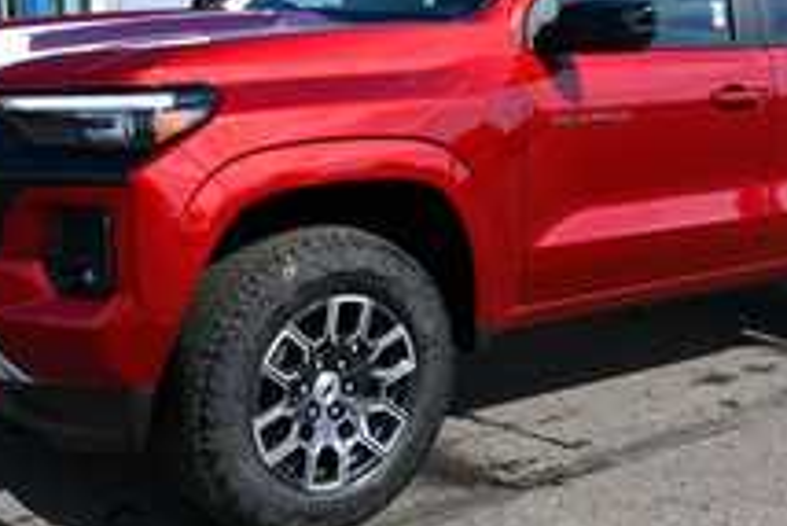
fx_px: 1225
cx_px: 445
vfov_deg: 24.2
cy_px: 208
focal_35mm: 56
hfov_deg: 35.6
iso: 110
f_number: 8
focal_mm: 20
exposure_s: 1/250
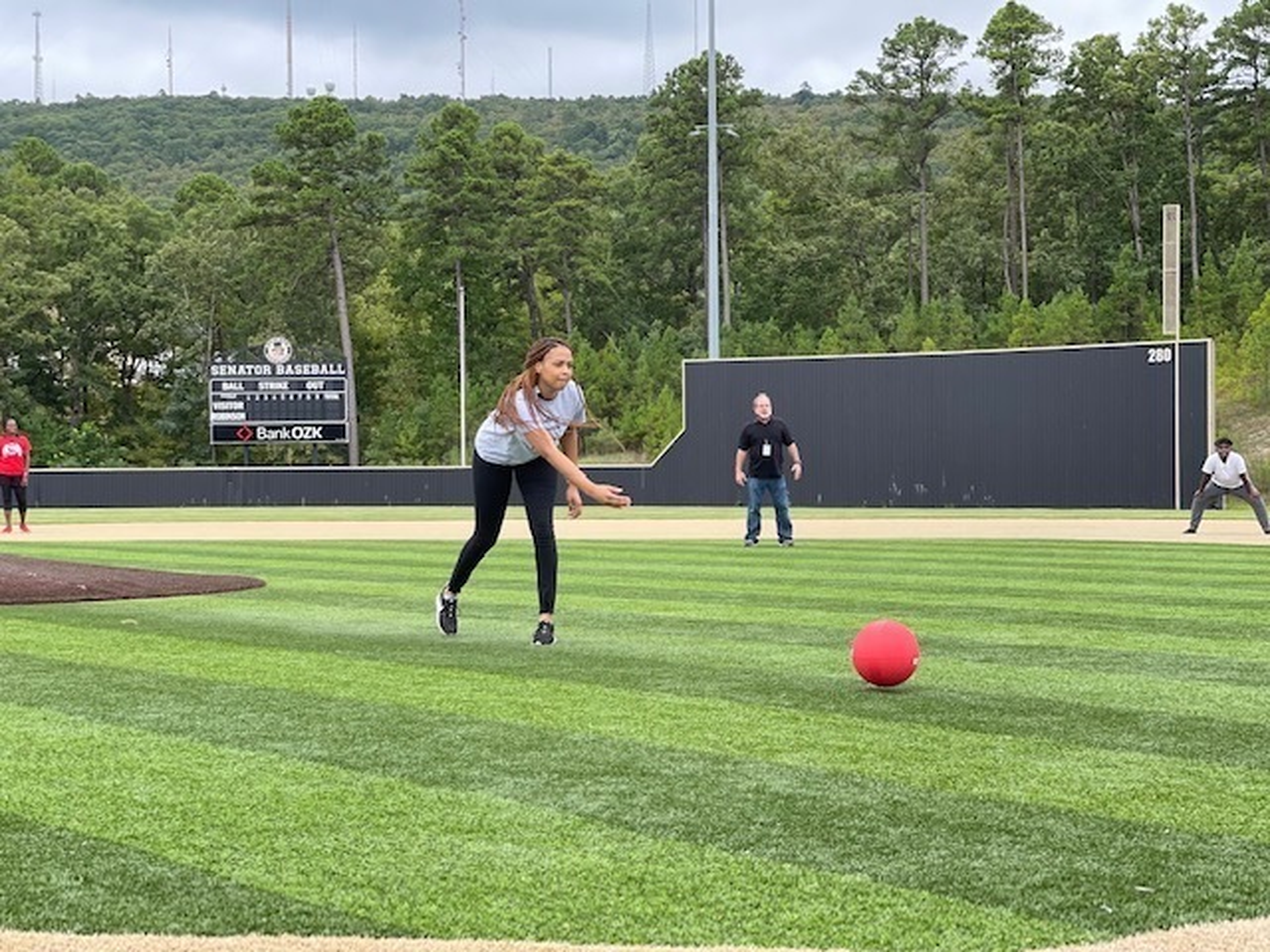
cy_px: 476
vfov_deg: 22.9
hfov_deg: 30.3
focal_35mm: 64
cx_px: 635
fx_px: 2348
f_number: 2.2
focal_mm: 7.5
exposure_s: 1/204
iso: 20
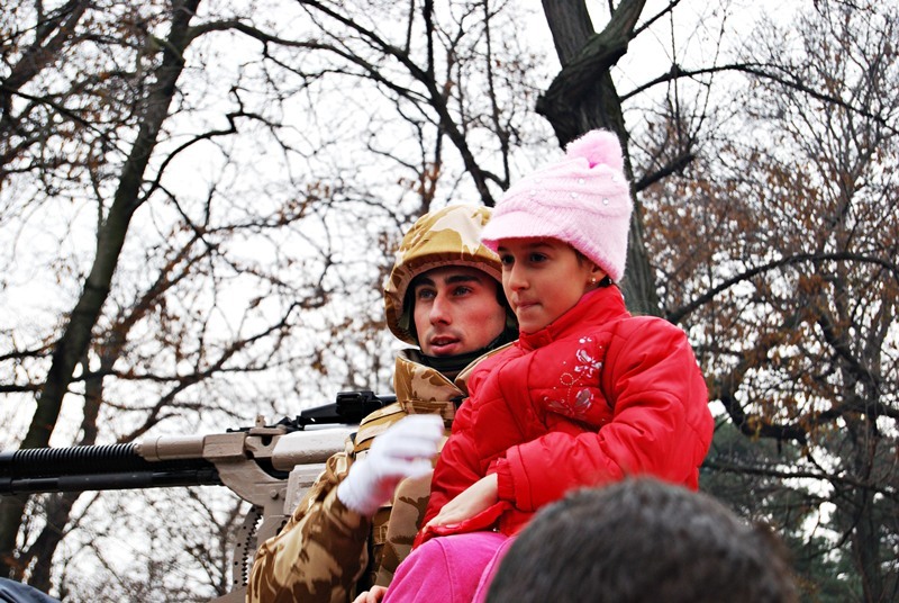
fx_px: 2063
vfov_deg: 16.6
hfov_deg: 24.6
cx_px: 450
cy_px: 302
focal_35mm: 82
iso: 400
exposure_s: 1/100
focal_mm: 55
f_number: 5.6
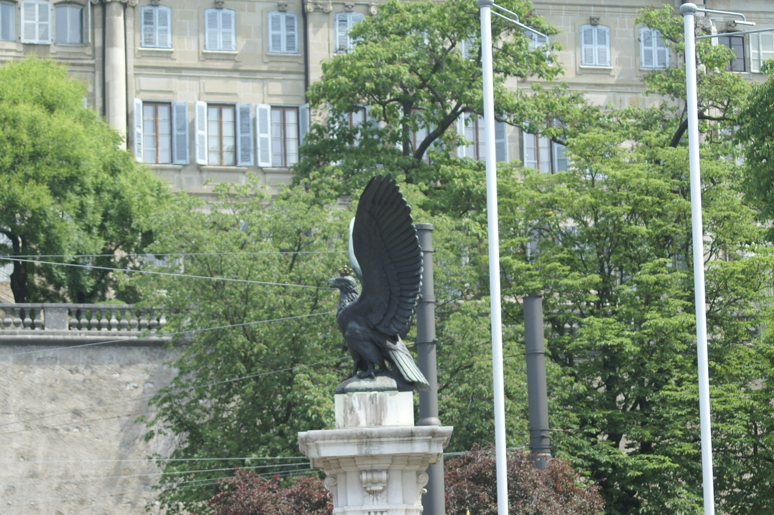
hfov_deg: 15.9
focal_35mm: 129
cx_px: 367
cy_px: 307
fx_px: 2773
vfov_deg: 10.6
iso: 100
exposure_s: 1/160
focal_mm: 60
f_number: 6.3
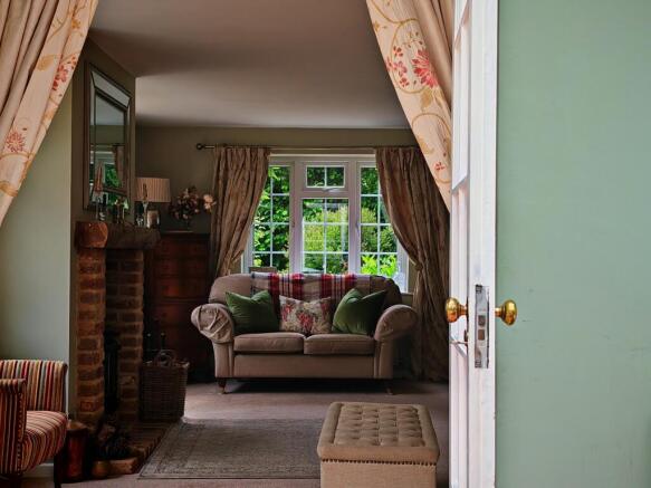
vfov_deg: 30.9
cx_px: 326
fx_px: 884
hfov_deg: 40.4
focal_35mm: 47
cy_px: 244
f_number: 1.6
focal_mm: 7.62
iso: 64
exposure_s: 1/430
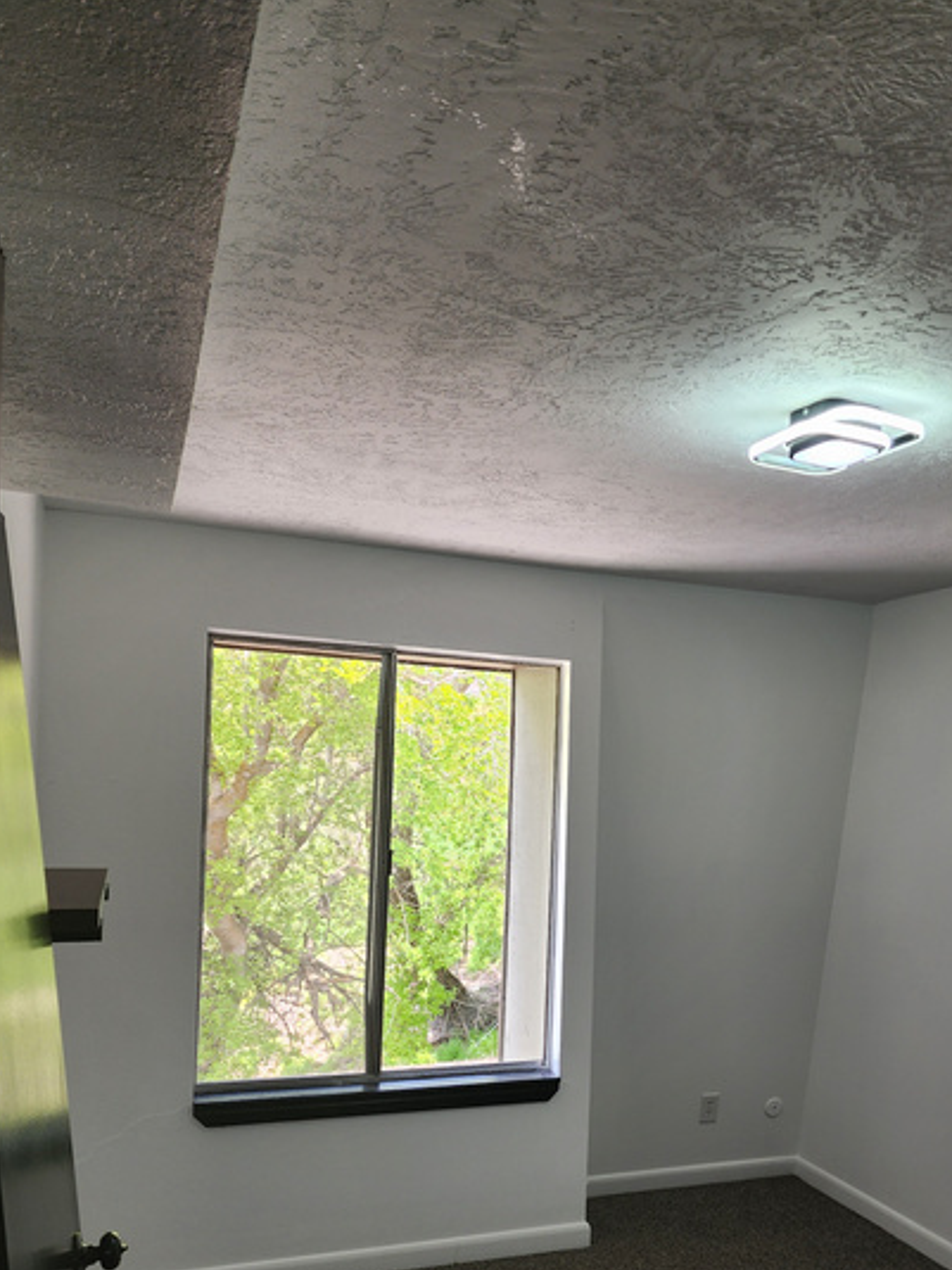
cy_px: 809
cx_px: 650
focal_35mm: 33
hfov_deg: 42.2
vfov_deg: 54.6
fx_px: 1211
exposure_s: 1/120
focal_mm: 6.4
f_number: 1.8
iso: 50
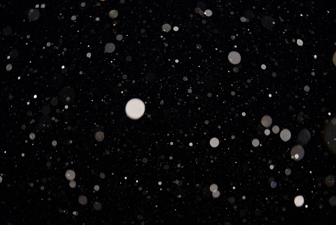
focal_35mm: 32
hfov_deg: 58.7
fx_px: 299
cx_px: 168
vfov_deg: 41.1
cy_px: 112
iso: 640
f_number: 4
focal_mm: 32
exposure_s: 1/200
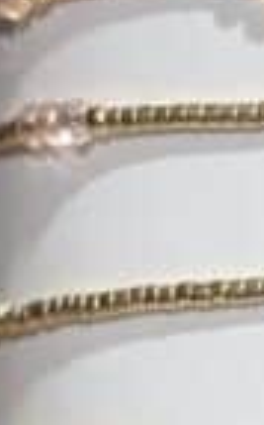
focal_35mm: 396
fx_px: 4572
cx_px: 451
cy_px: 954
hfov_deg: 3.3
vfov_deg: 5.2
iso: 25
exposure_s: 1/157
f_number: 1.6
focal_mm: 5.96
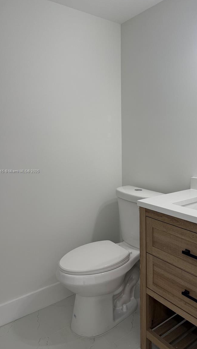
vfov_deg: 69.8
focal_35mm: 27
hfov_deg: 42.7
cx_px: 120
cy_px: 171
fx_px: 251
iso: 64
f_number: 1.78
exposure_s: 1/165
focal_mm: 6.76
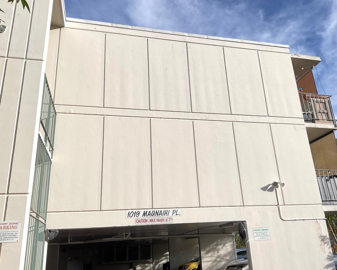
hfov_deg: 57.1
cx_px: 184
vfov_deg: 47.1
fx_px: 309
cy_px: 136
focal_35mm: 31
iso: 25
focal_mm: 3
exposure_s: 1/340
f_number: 1.8
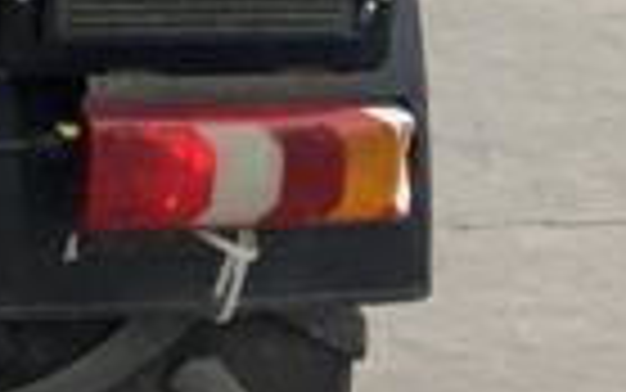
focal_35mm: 227
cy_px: -491
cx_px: -360
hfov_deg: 9.0
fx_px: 3874
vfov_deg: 5.6
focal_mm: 3
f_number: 1.8
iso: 16
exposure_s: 1/1195
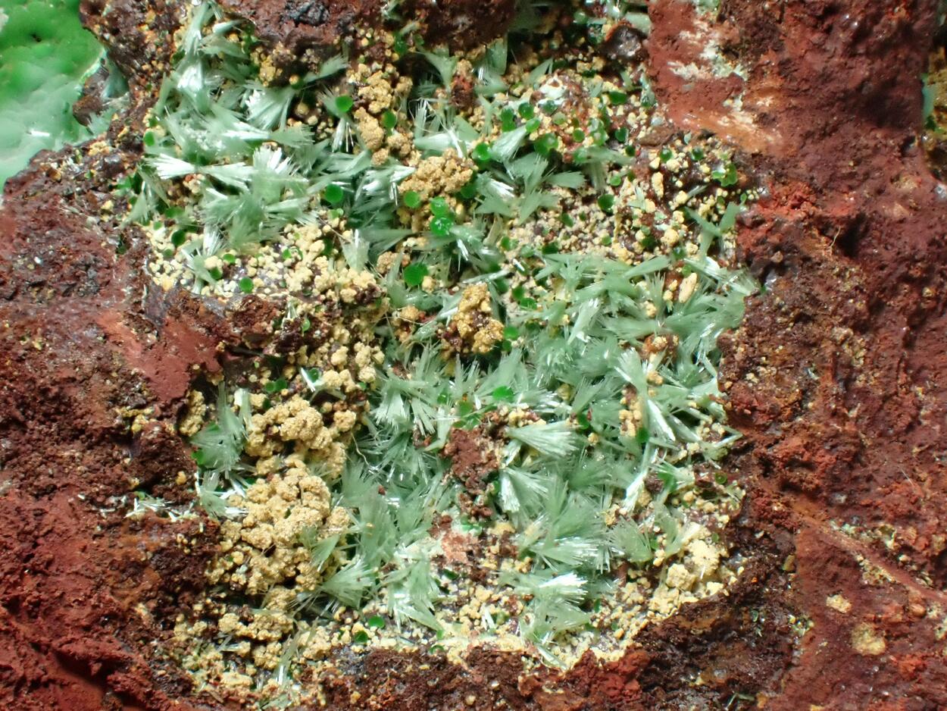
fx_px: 2736
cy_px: 356
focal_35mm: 100
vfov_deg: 14.8
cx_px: 474
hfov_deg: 19.6
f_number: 6.3
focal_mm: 18
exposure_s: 1/250
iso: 800
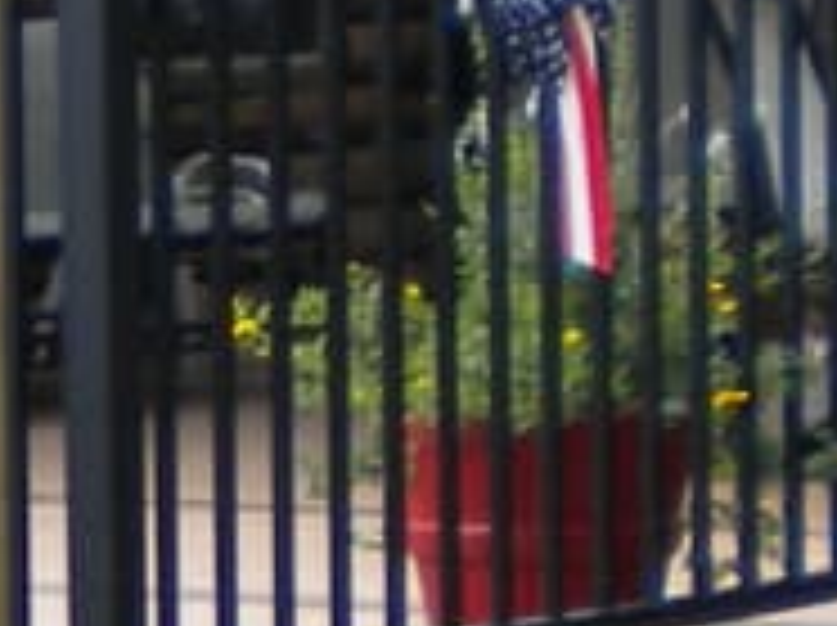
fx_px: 6061
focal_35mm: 251
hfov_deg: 7.7
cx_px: -470
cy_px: 842
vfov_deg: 5.9
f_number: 3.1
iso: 80
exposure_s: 1/226
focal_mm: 6.3
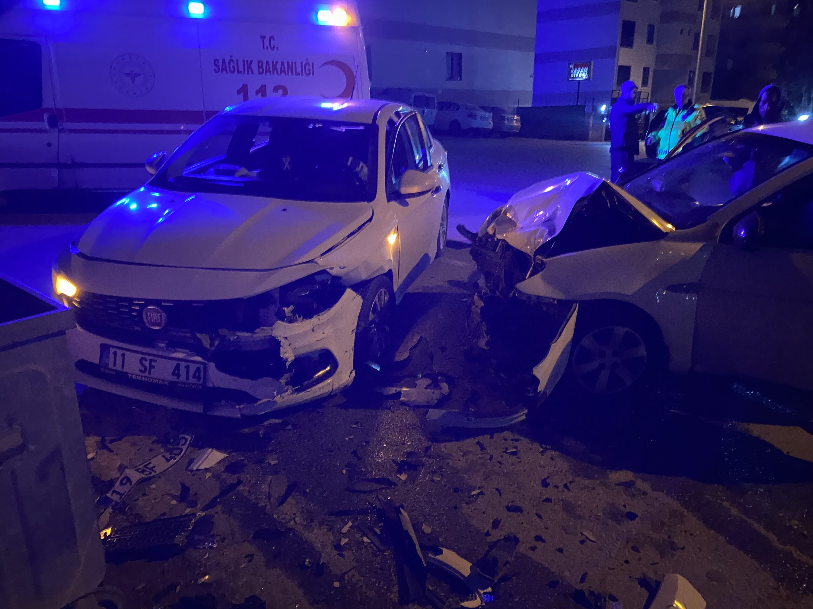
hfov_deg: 67.3
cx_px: 406
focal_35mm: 26
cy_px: 304
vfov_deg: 53.1
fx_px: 611
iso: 2000
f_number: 1.8
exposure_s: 1/17
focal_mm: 4.25
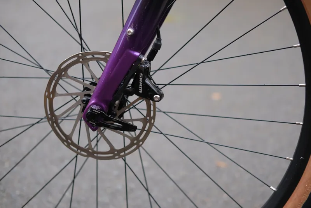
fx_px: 458
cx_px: 156
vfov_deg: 25.5
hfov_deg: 37.5
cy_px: 104
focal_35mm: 53
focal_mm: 35
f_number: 2
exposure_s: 1/160
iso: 200
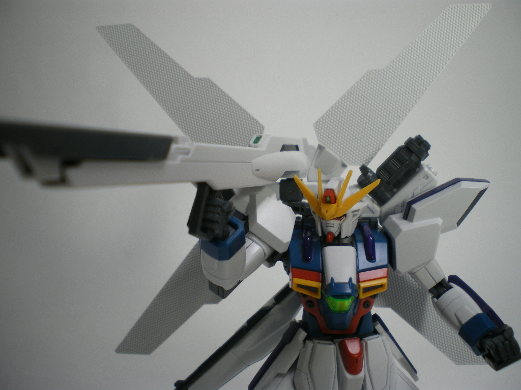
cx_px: 260
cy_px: 195
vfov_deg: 39.7
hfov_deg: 51.4
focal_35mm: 36
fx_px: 542
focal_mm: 6.3
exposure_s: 1/50
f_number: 3.1
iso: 64
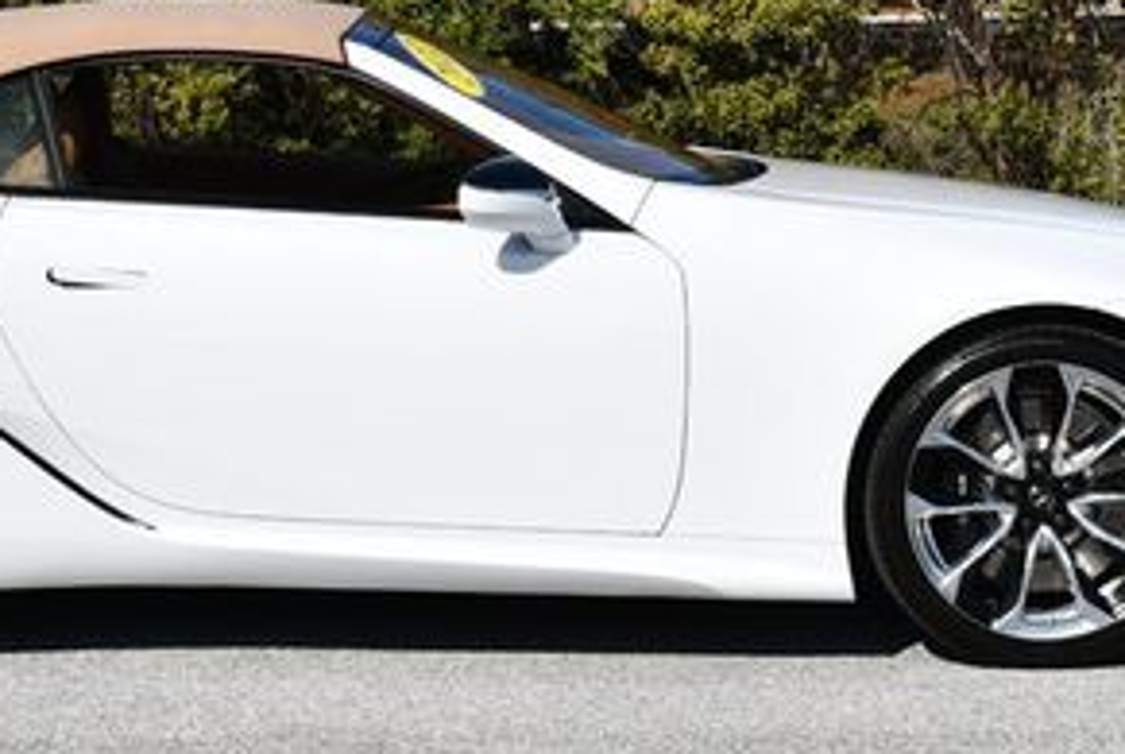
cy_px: -23
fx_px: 4820
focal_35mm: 154
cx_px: 383
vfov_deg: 8.9
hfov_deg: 13.3
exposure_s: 1/320
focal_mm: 35
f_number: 9
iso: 100
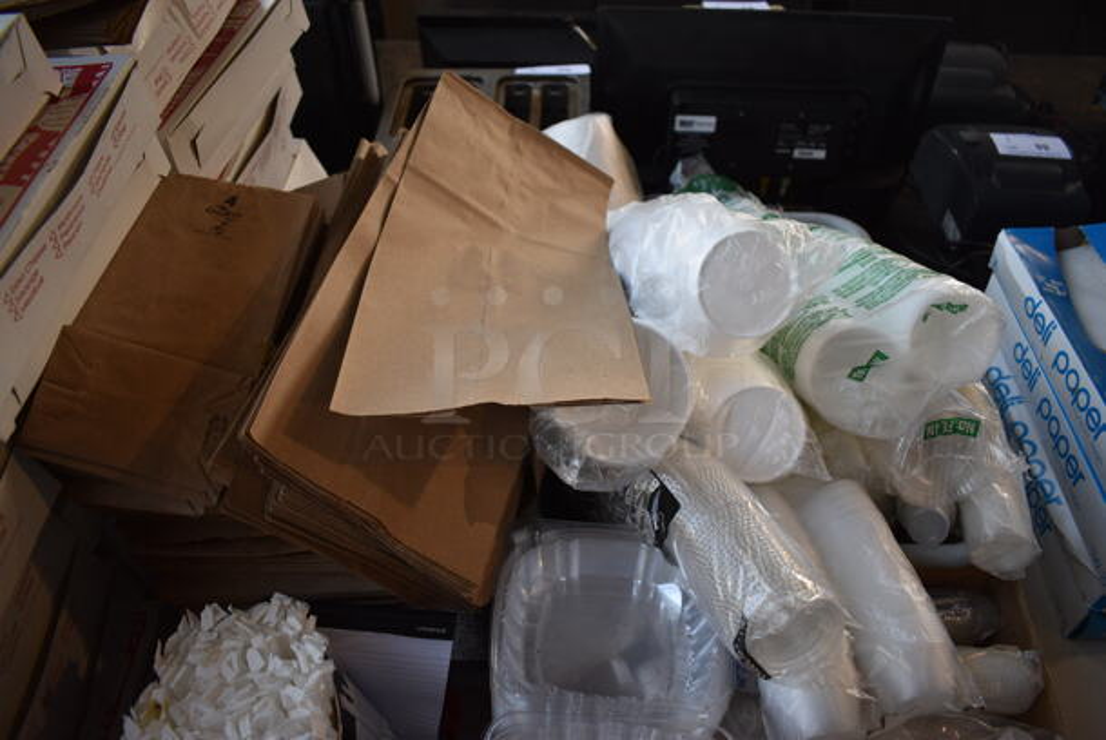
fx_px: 830
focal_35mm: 27
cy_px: 370
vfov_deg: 48.0
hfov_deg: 67.3
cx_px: 553
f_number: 3.5
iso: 450
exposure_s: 1/250
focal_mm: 18
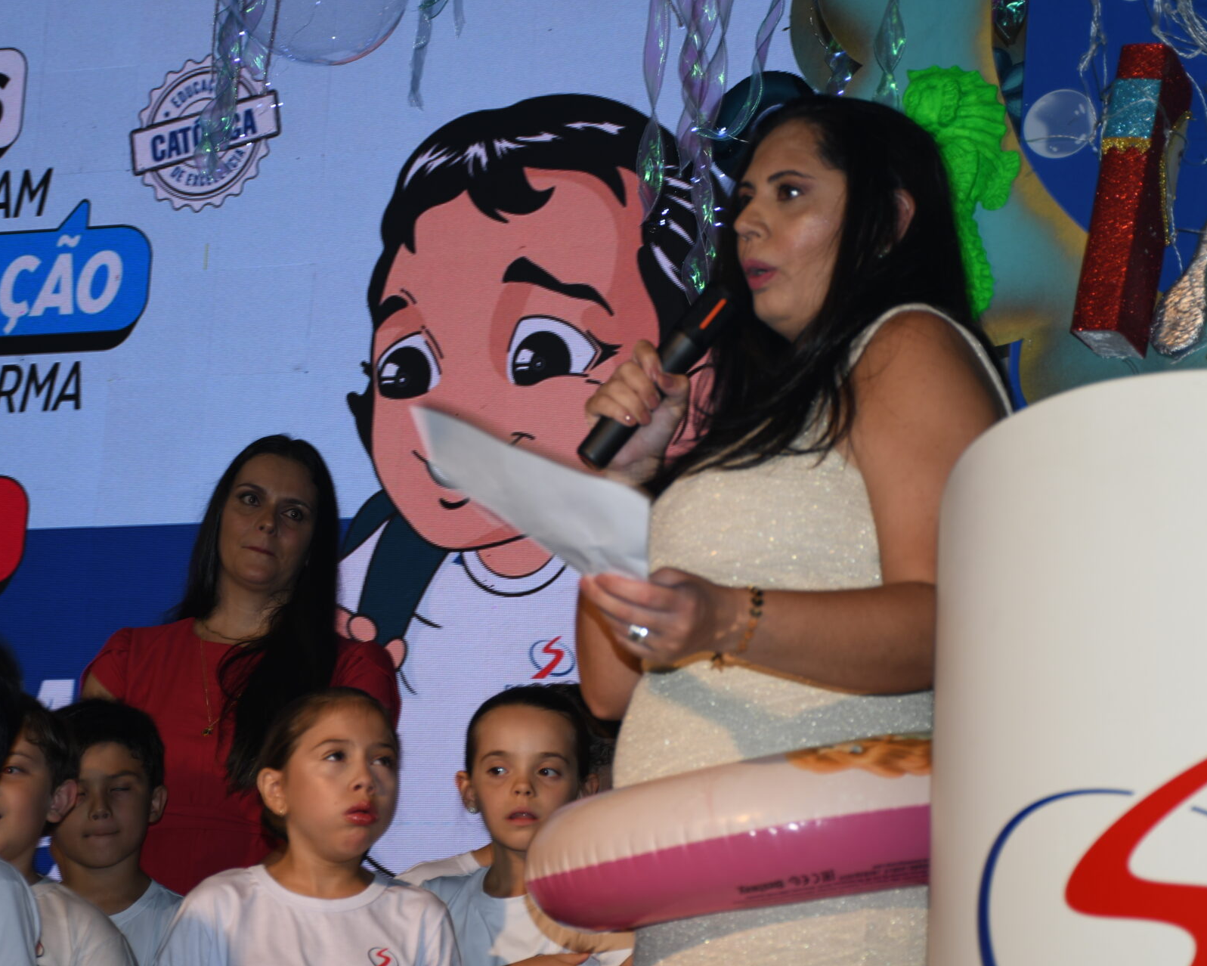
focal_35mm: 88
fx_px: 3144
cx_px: 576
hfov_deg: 21.7
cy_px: 483
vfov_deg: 17.5
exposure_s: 1/60
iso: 100
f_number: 4.8
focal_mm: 52
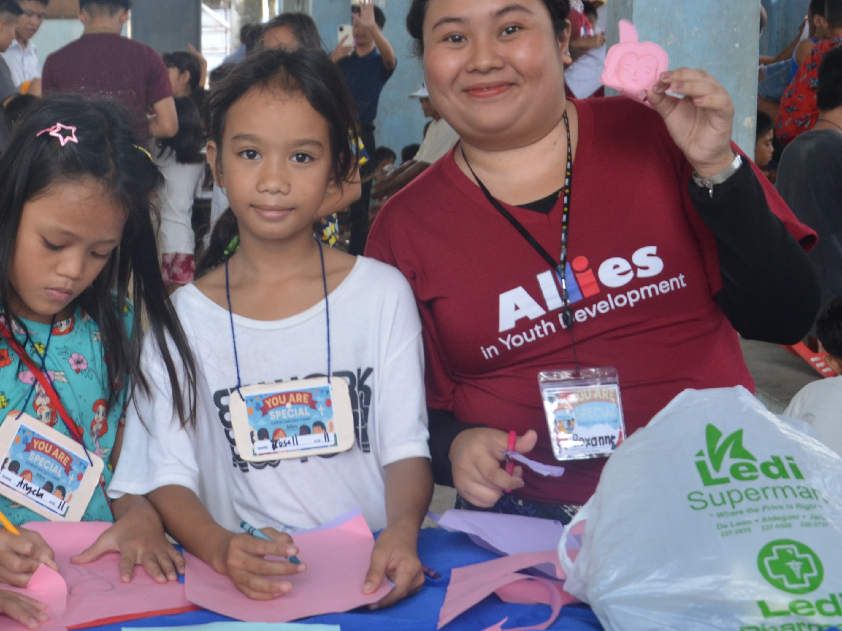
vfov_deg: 26.5
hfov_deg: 34.3
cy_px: 267
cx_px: 224
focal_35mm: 55
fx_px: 1338
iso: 400
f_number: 4.5
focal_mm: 22
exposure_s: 1/80
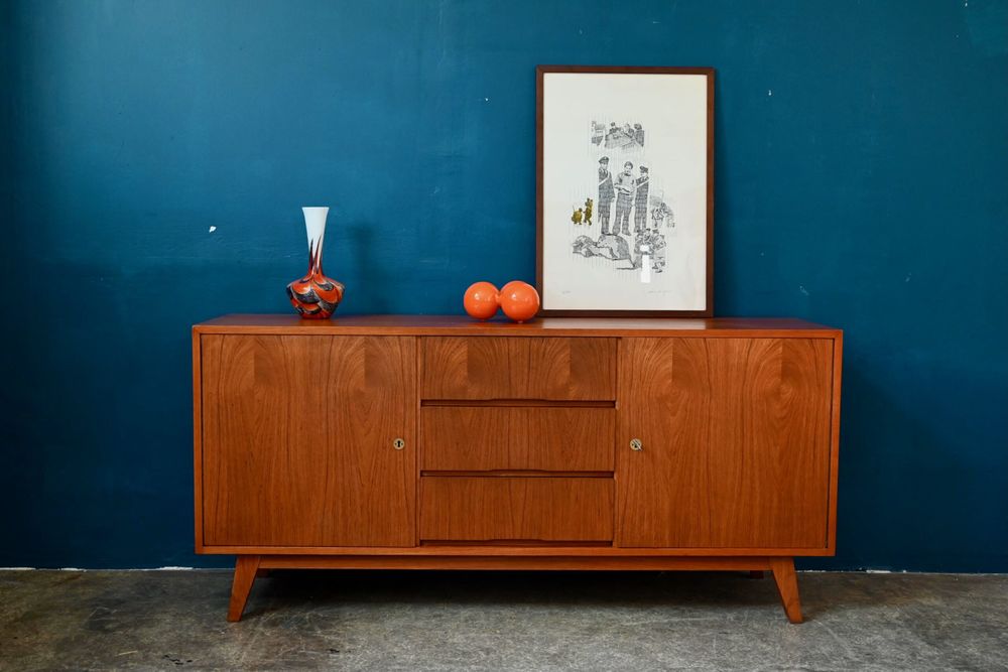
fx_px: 1120
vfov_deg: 33.4
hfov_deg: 48.5
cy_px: 336
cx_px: 504
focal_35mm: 40
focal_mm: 40
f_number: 4
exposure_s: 1/40
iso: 1000
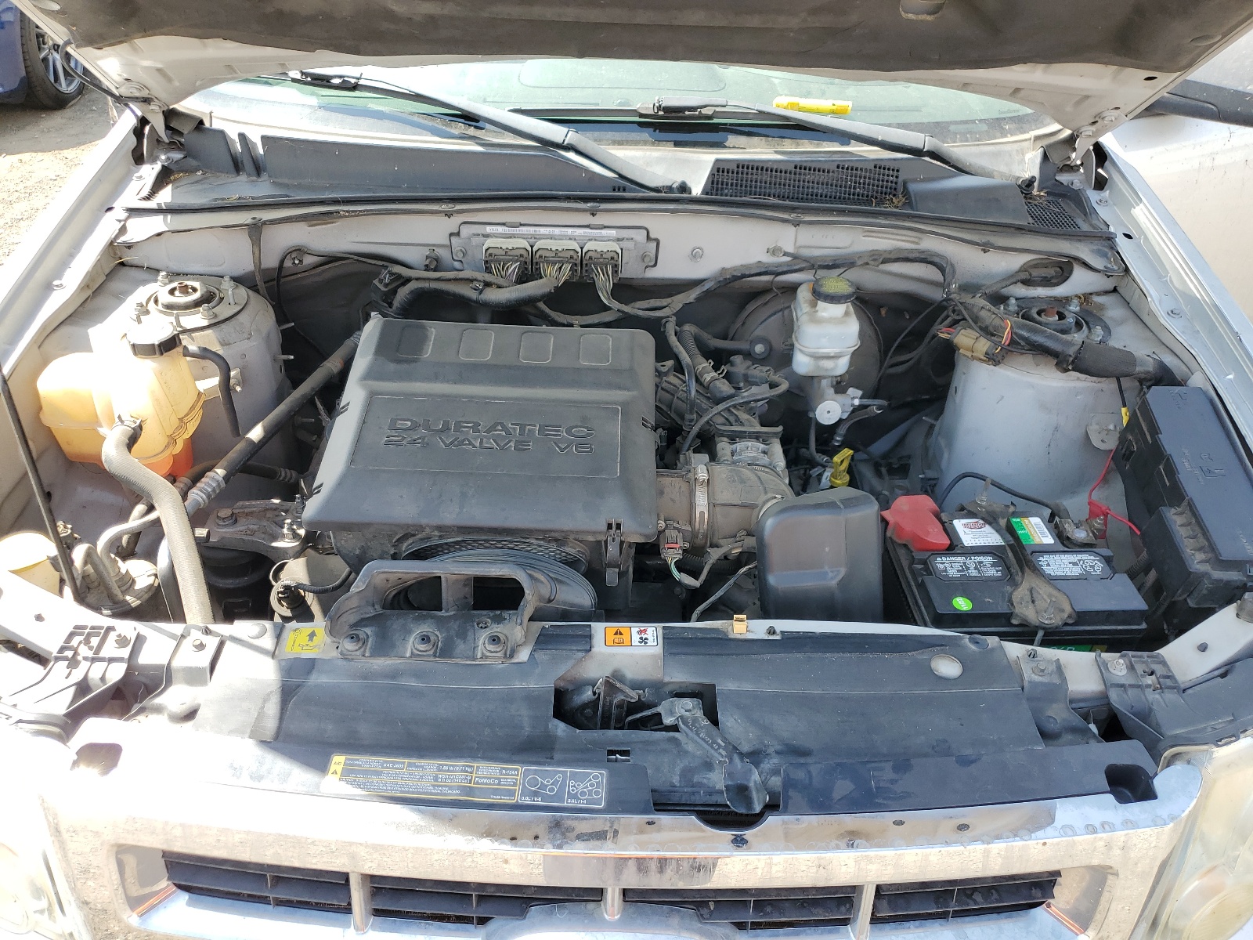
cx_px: 626
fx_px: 941
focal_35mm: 26
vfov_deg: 53.1
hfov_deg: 67.3
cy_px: 470
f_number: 1.5
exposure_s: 1/556
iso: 50
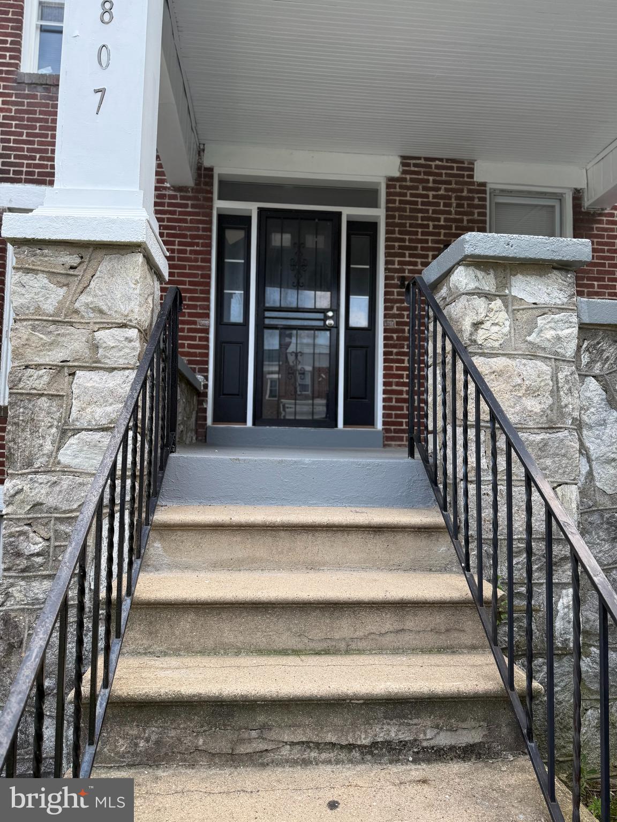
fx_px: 570
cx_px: 308
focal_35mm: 24
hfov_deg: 56.8
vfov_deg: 71.6
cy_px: 411
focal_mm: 6.76
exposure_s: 1/757
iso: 80
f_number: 1.78
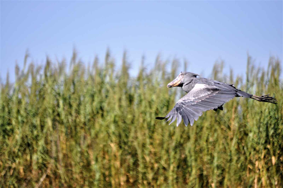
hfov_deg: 4.6
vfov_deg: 3.0
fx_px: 3533
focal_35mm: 450
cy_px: 94
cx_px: 142
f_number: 5.6
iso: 400
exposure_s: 1/2000
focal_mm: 300
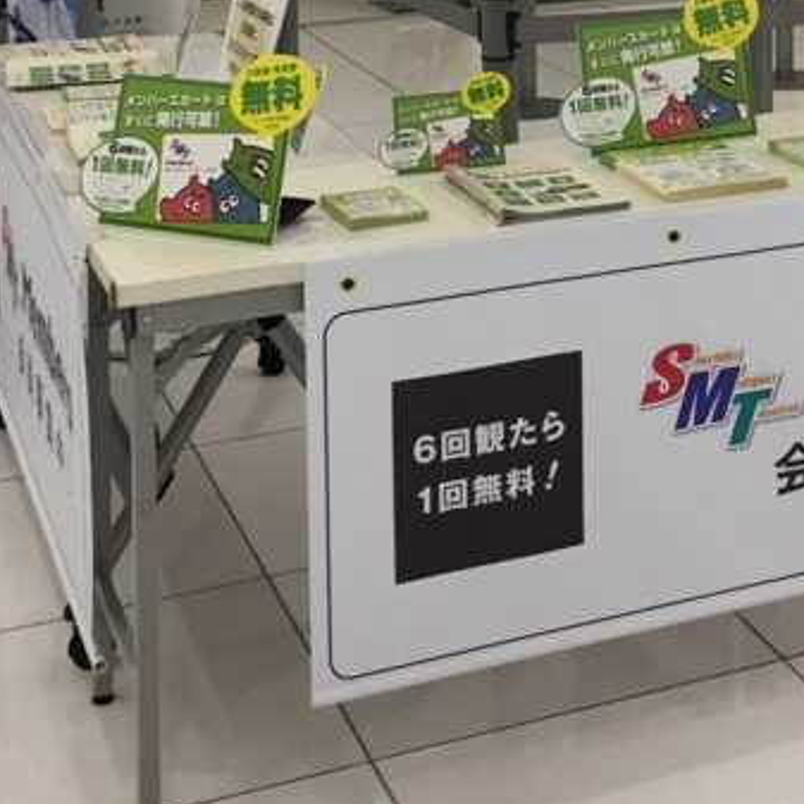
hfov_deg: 21.7
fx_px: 2050
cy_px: -234
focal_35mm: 78
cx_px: 716
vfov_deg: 20.3
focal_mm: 4.15
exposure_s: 1/30
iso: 64
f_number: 2.2
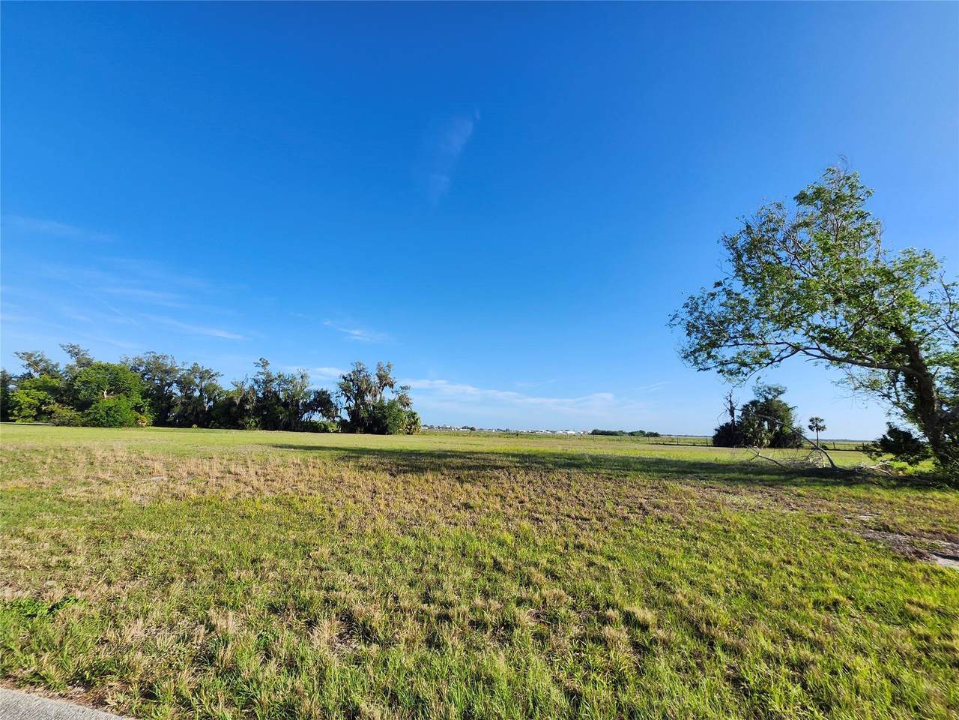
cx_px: 480
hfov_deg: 106.2
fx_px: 360
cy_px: 360
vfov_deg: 89.9
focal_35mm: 13
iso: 40
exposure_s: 1/1339
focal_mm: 1.74
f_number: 2.2
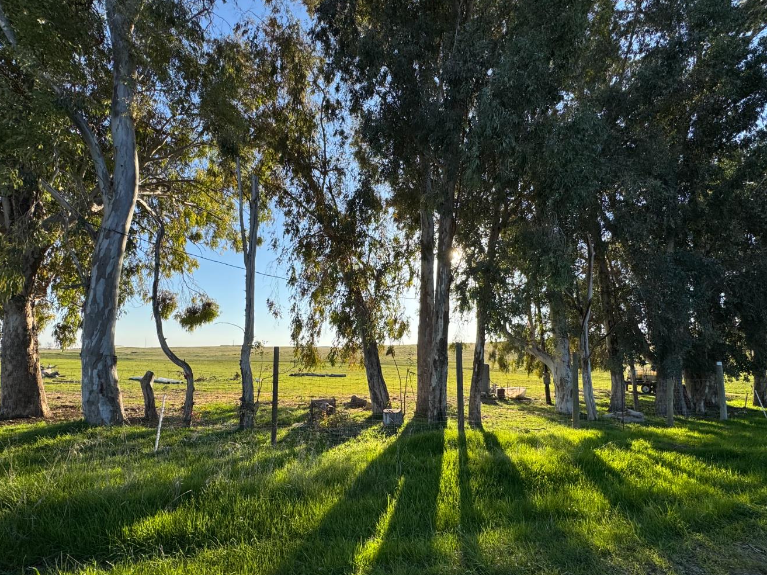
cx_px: 386
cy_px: 323
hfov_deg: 94.5
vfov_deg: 77.7
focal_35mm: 16
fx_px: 354
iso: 40
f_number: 2.2
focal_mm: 2.22
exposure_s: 1/1198
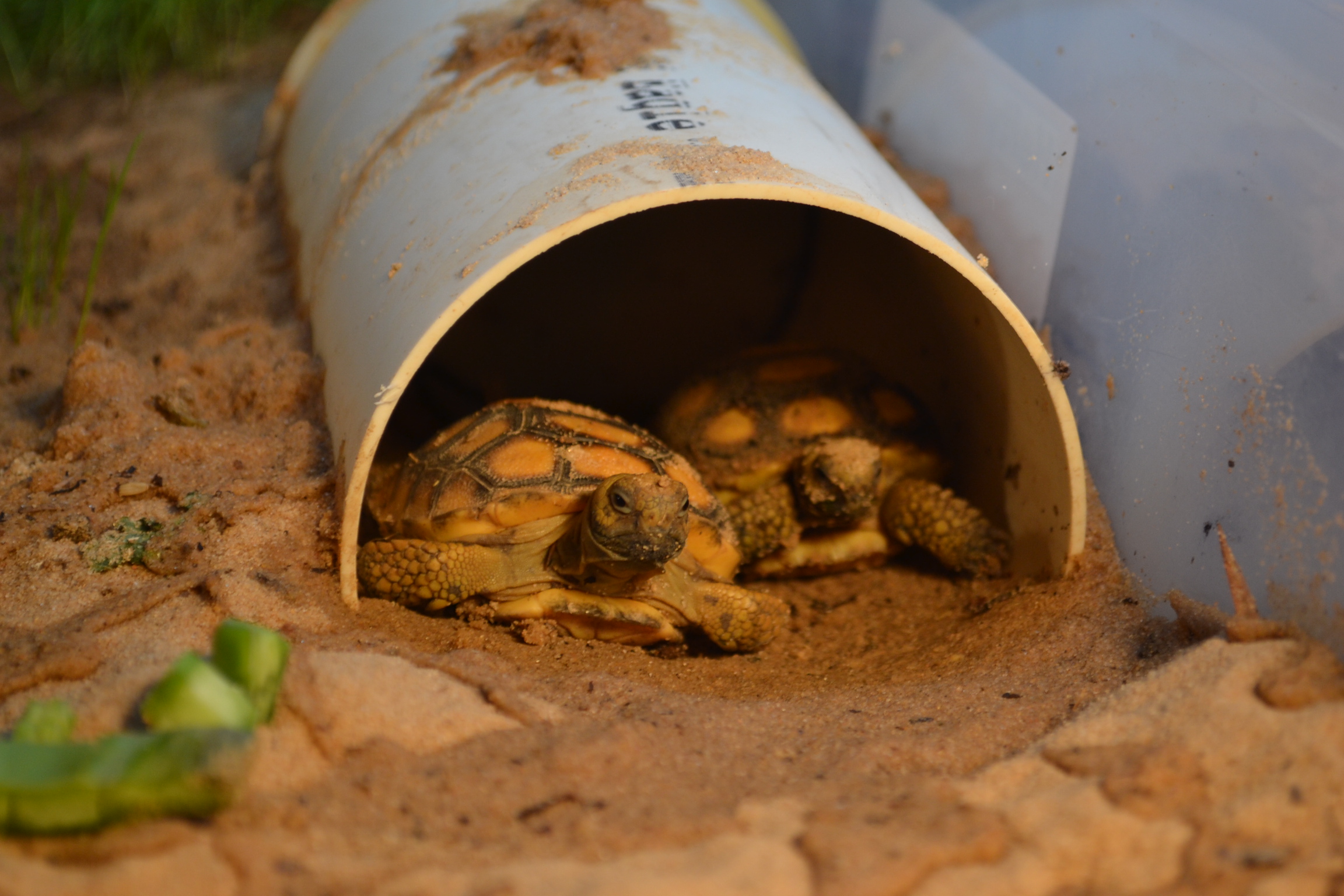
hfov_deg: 27.0
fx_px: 2800
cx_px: 672
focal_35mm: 75
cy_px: 448
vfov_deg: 18.2
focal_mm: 50
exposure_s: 1/80
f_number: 5.6
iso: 400
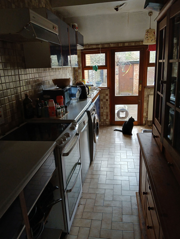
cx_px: 90
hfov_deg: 53.1
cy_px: 120
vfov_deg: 67.3
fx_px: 180
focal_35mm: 26
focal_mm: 3.98
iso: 125
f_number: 1.8
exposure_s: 1/50
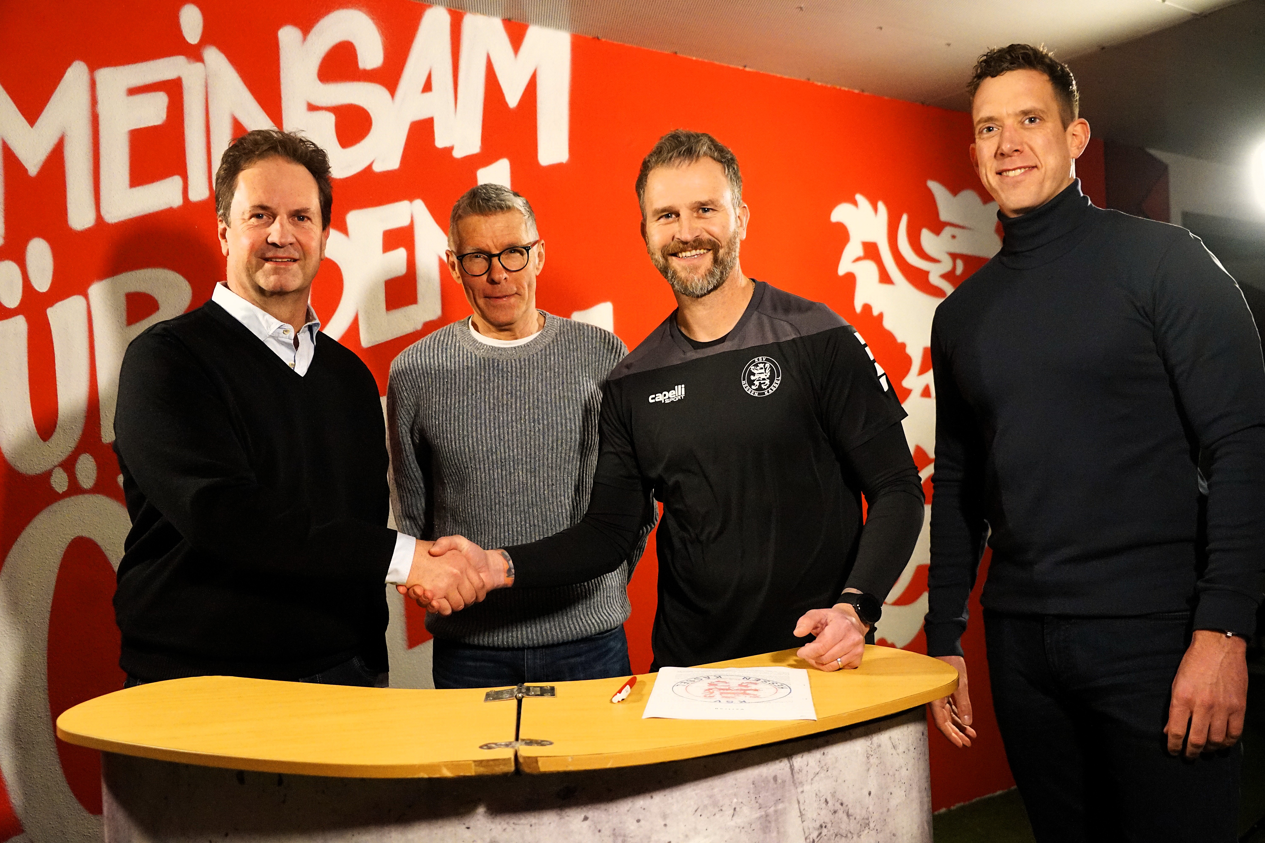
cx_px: 632
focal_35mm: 33
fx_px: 1159
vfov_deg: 40.0
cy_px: 422
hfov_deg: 57.2
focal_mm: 33
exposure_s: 1/200
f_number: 4
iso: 6400
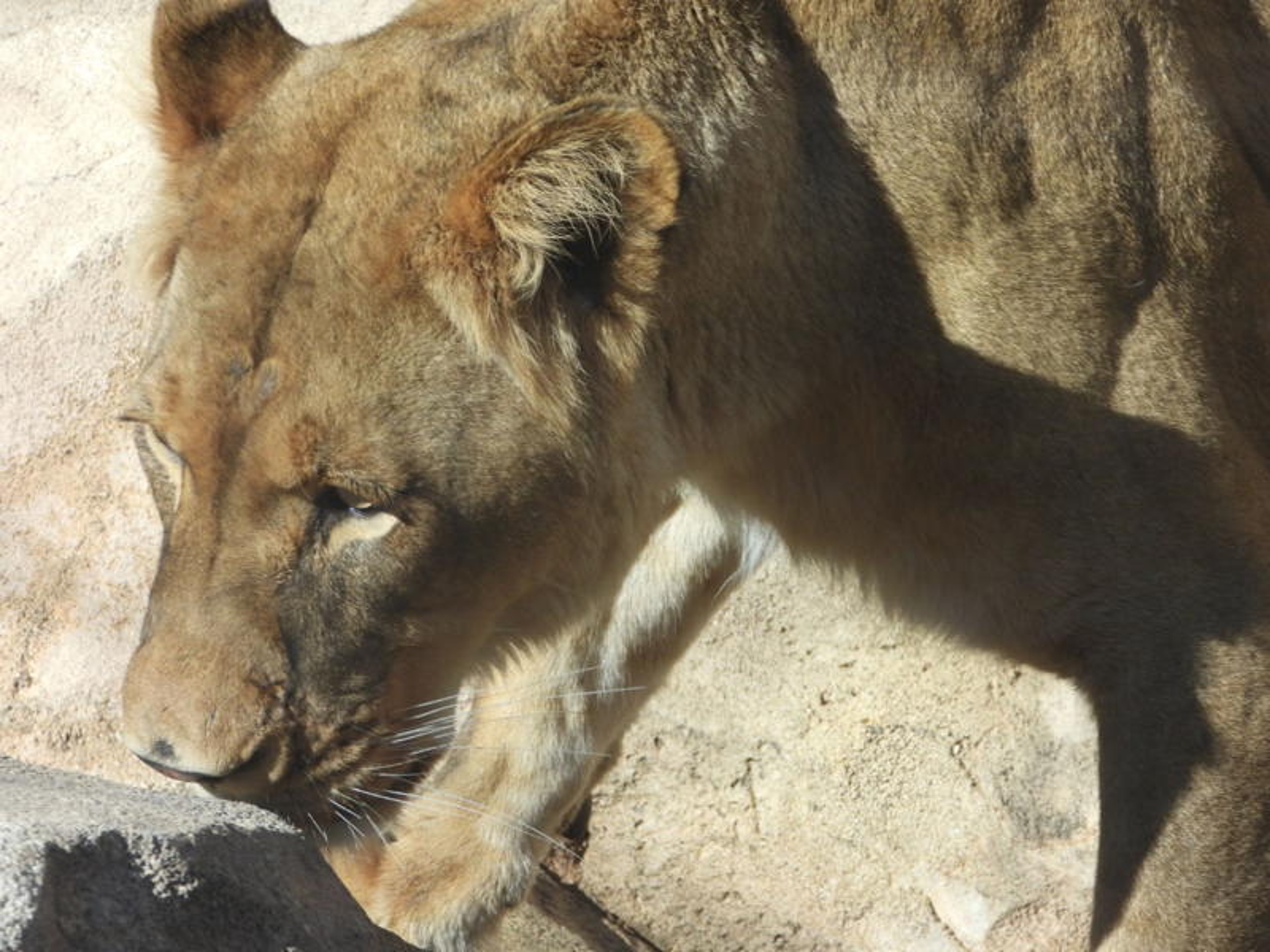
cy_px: 476
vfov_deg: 5.4
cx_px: 635
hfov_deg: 7.2
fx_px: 10089
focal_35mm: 275
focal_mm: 49.5
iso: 100
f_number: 4.5
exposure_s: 1/320
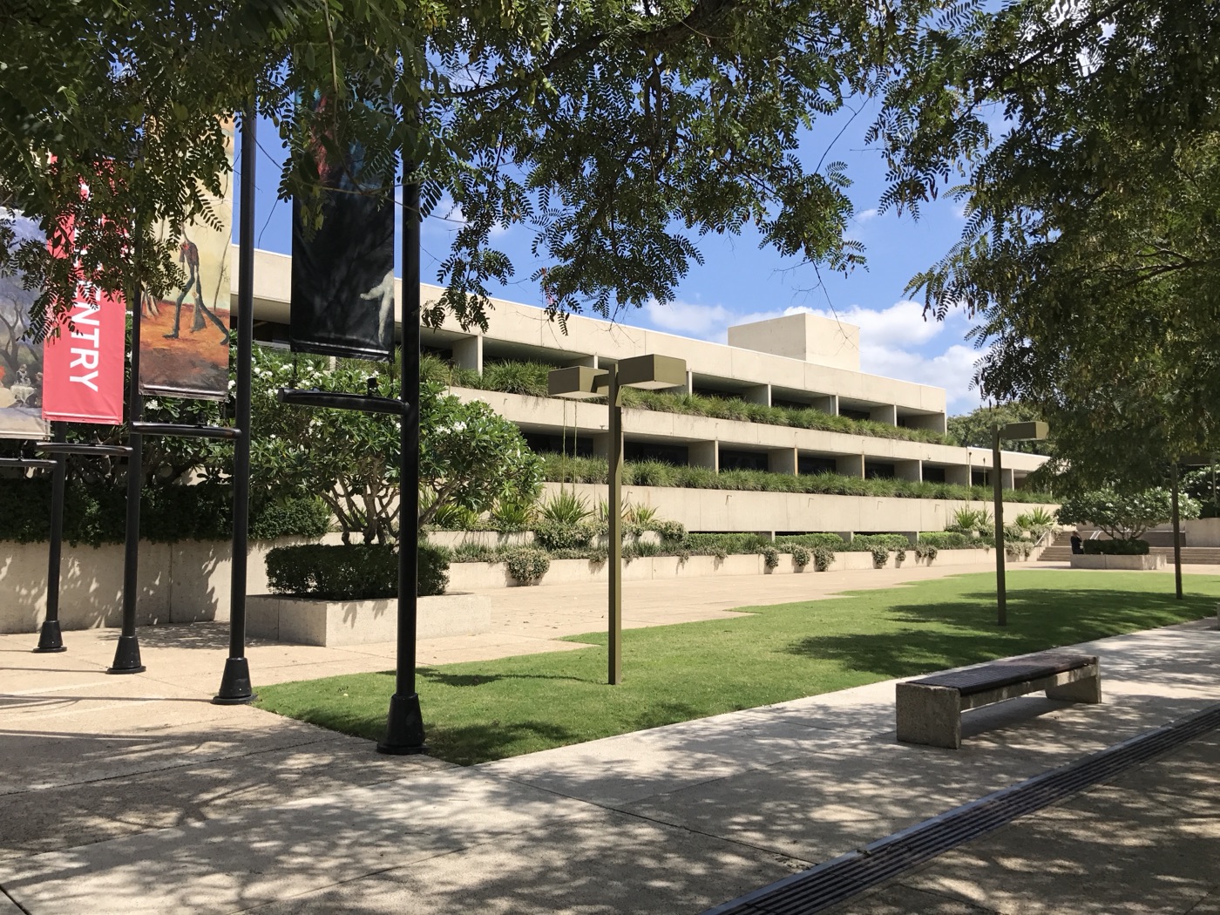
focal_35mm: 28
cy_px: 458
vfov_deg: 49.7
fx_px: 987
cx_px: 610
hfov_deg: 63.4
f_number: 1.8
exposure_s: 1/2519
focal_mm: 3.99
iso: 20
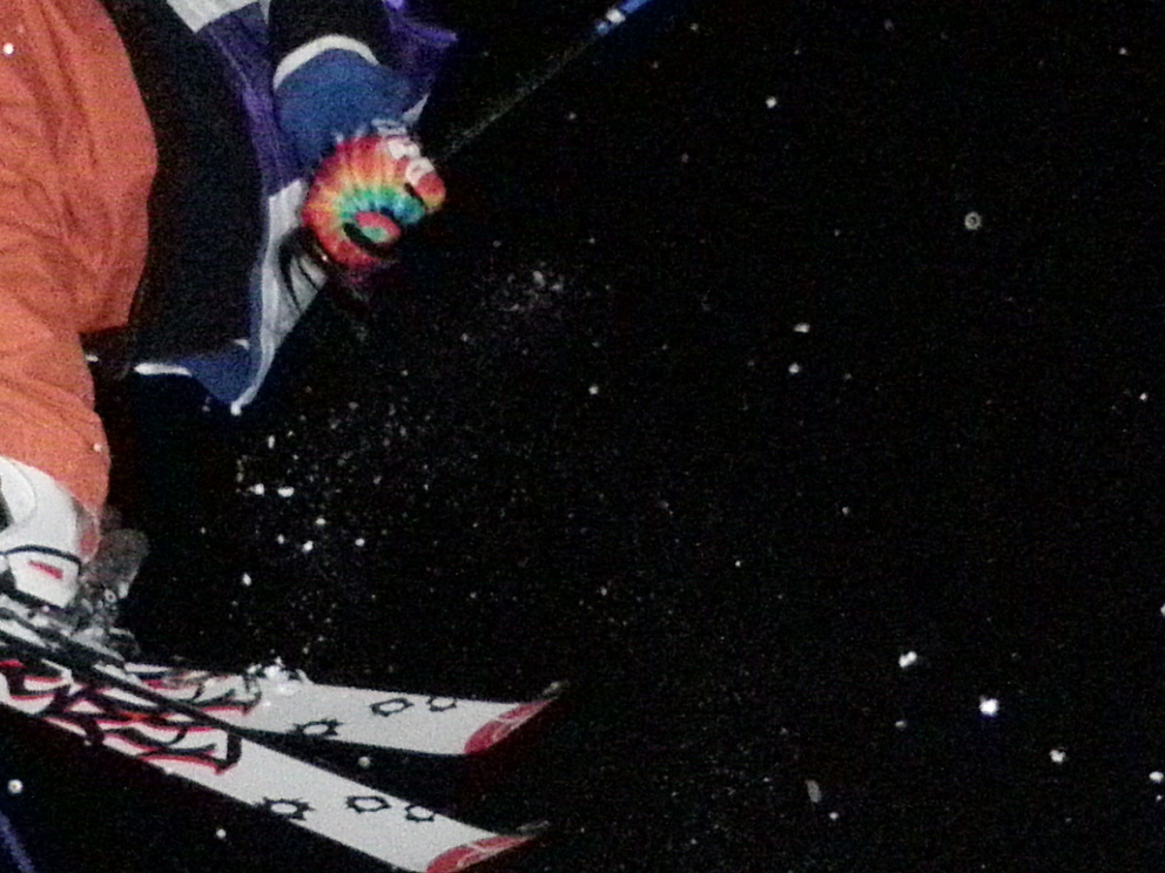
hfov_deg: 19.0
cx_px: 402
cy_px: 575
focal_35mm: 103
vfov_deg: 14.3
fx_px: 3466
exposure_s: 1/500
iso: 800
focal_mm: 5
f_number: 3.5
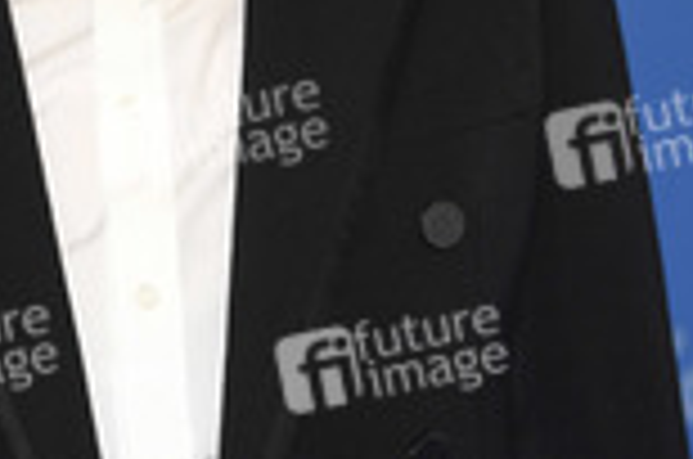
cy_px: -202
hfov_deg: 4.5
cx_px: -178
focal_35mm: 455
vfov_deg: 3.0
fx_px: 8741
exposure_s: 1/500
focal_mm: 155
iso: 640
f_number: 3.5
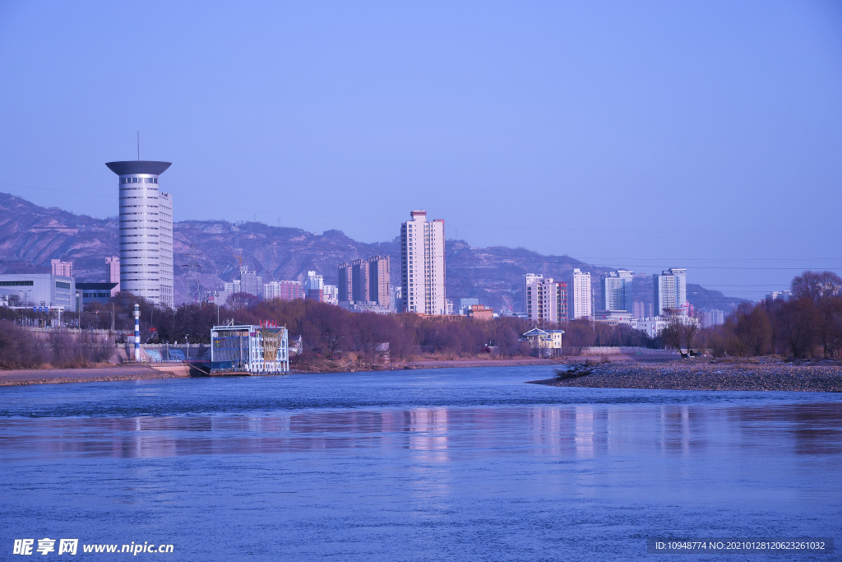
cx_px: 421
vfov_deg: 15.2
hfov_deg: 22.6
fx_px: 2105
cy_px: 281
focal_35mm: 90
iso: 100
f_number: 5.6
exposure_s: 1/500
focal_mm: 60
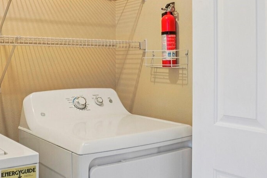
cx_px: 85
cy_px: 65
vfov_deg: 31.7
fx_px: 311
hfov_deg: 45.6
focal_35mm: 42
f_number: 8
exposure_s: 1/20
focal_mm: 17
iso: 400
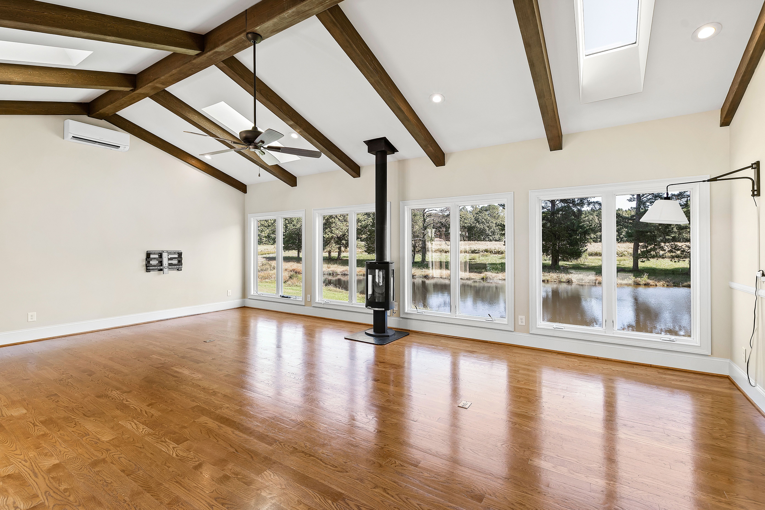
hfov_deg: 100.4
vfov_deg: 77.3
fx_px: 319
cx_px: 382
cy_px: 255
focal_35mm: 15
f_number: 9
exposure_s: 1/6
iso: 100
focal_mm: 10
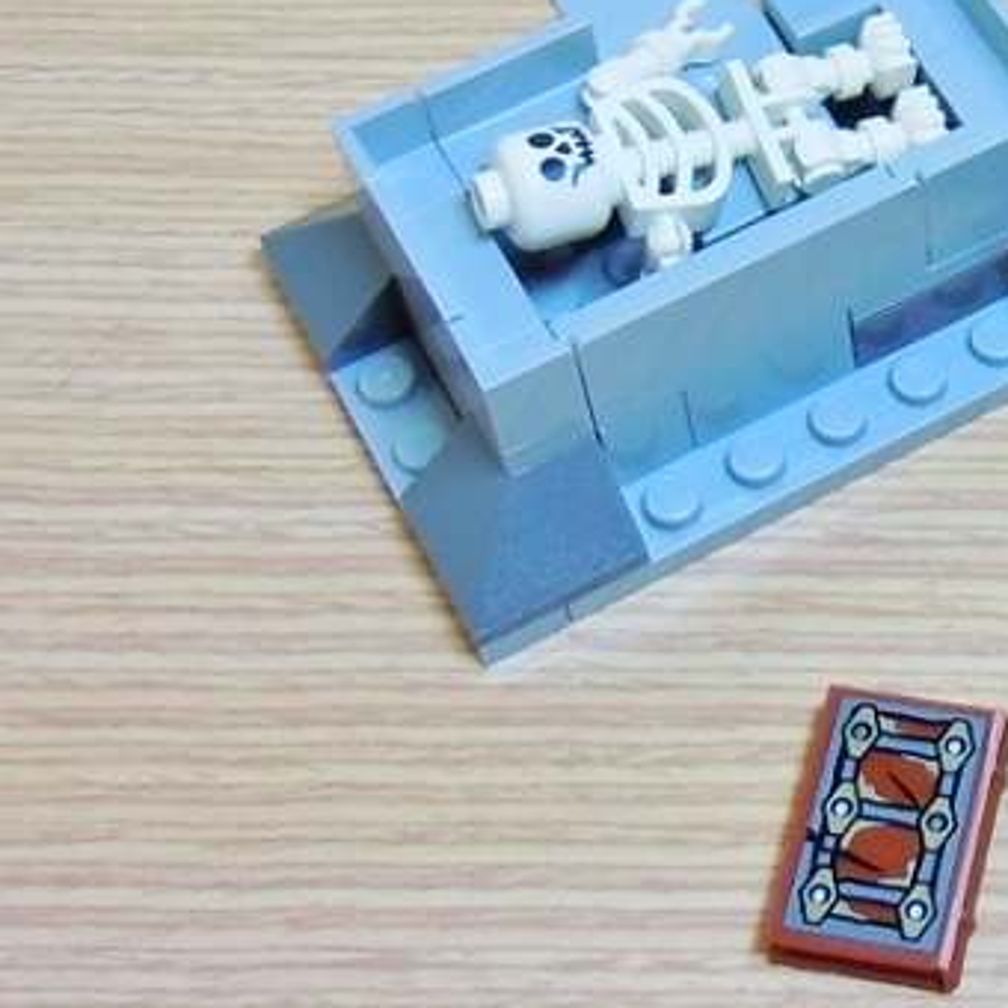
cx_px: 1014
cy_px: 350
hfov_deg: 26.2
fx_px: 2043
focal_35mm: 62
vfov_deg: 27.6
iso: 100
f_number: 3.5
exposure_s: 1/15
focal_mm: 5.4
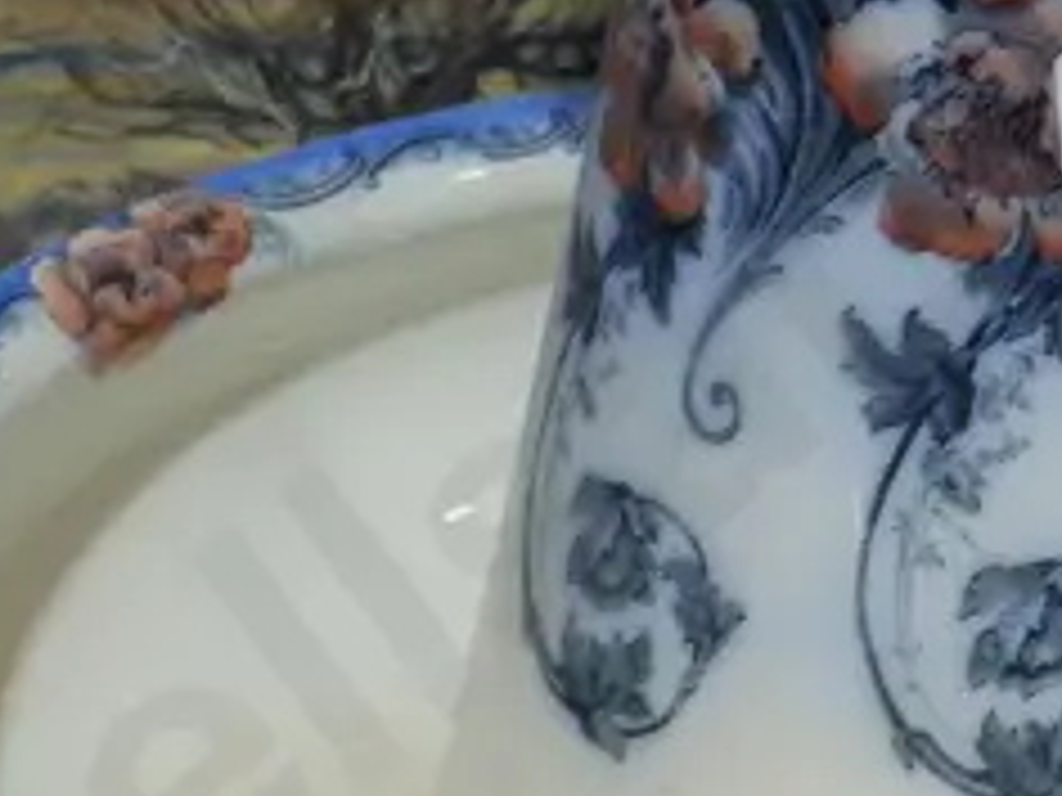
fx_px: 4264
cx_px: 909
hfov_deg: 14.1
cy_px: 250
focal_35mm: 139
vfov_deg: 10.7
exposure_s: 1/60
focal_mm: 16
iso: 200
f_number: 3.6
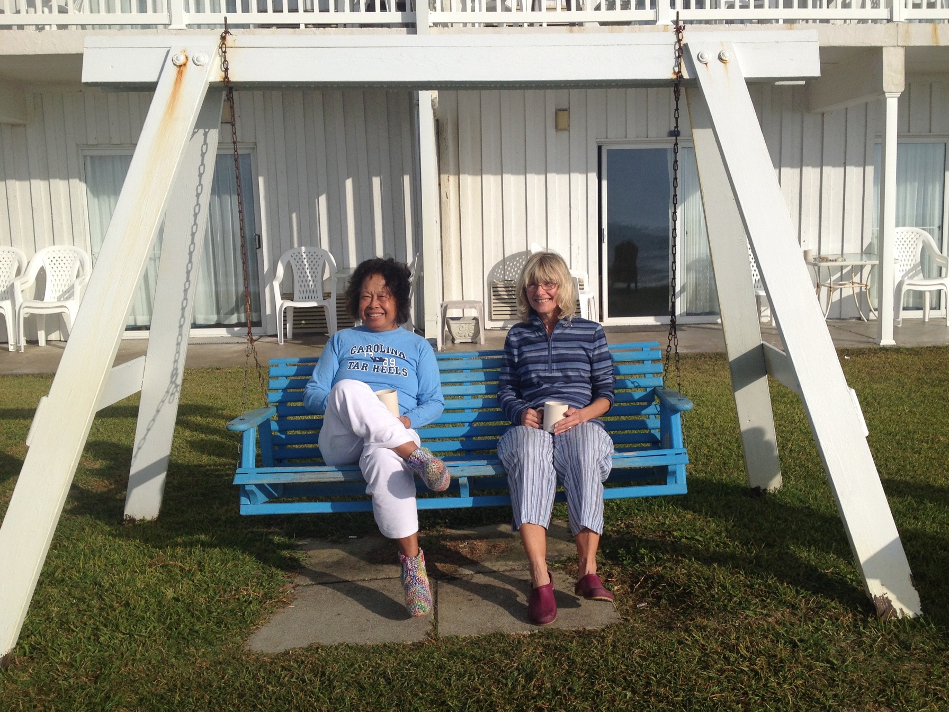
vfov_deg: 36.0
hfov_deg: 46.7
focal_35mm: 40
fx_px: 1097
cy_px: 355
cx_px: 523
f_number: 2.4
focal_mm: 4.28
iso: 50
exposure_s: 1/3690
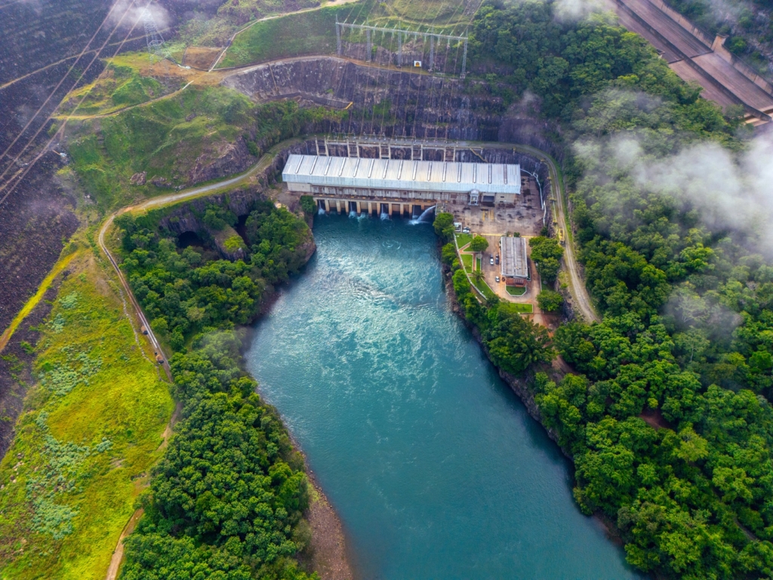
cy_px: 290
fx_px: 536
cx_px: 386
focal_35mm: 24
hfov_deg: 71.6
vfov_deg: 56.8
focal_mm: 6.72
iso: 100
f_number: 1.7
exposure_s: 1/1250
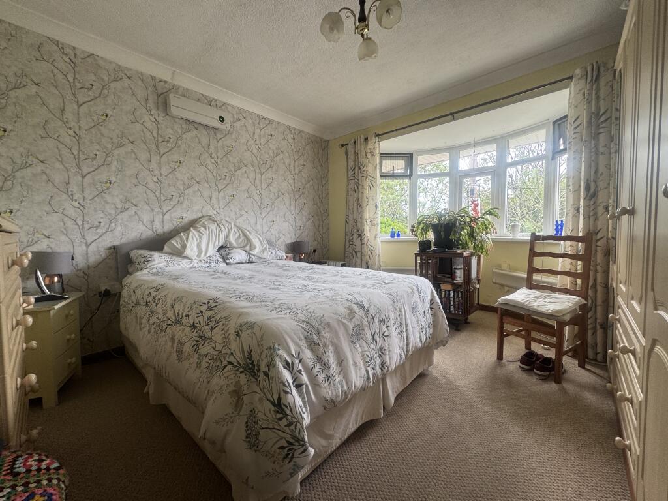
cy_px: 250
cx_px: 334
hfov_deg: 102.1
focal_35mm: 14
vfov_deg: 85.7
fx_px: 270
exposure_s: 1/99
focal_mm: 2.22
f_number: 2.2
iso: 80
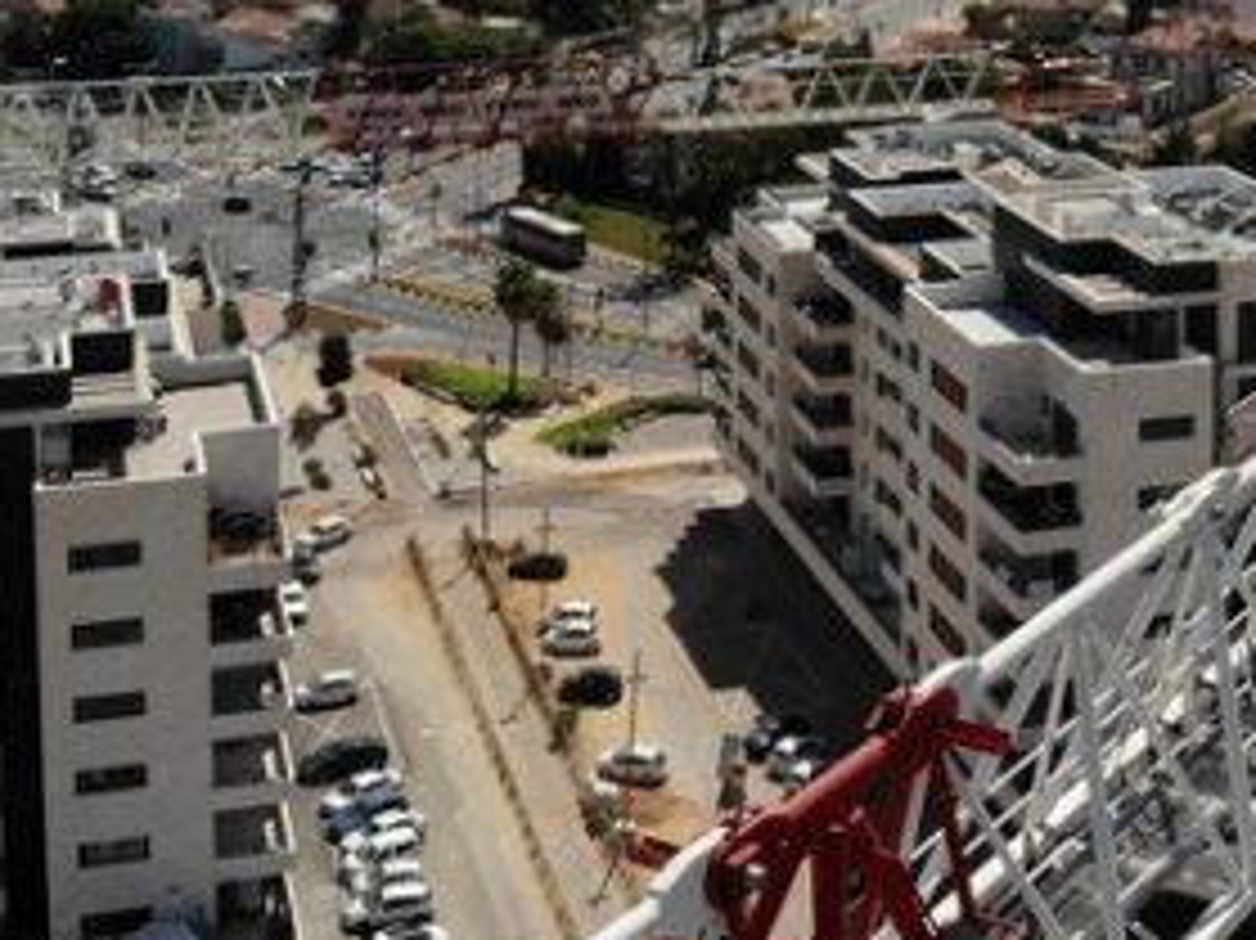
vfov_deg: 20.9
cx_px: 927
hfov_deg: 29.0
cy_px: -144
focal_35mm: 66
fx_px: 2394
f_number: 2.8
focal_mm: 4.5
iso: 100
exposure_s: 1/1858
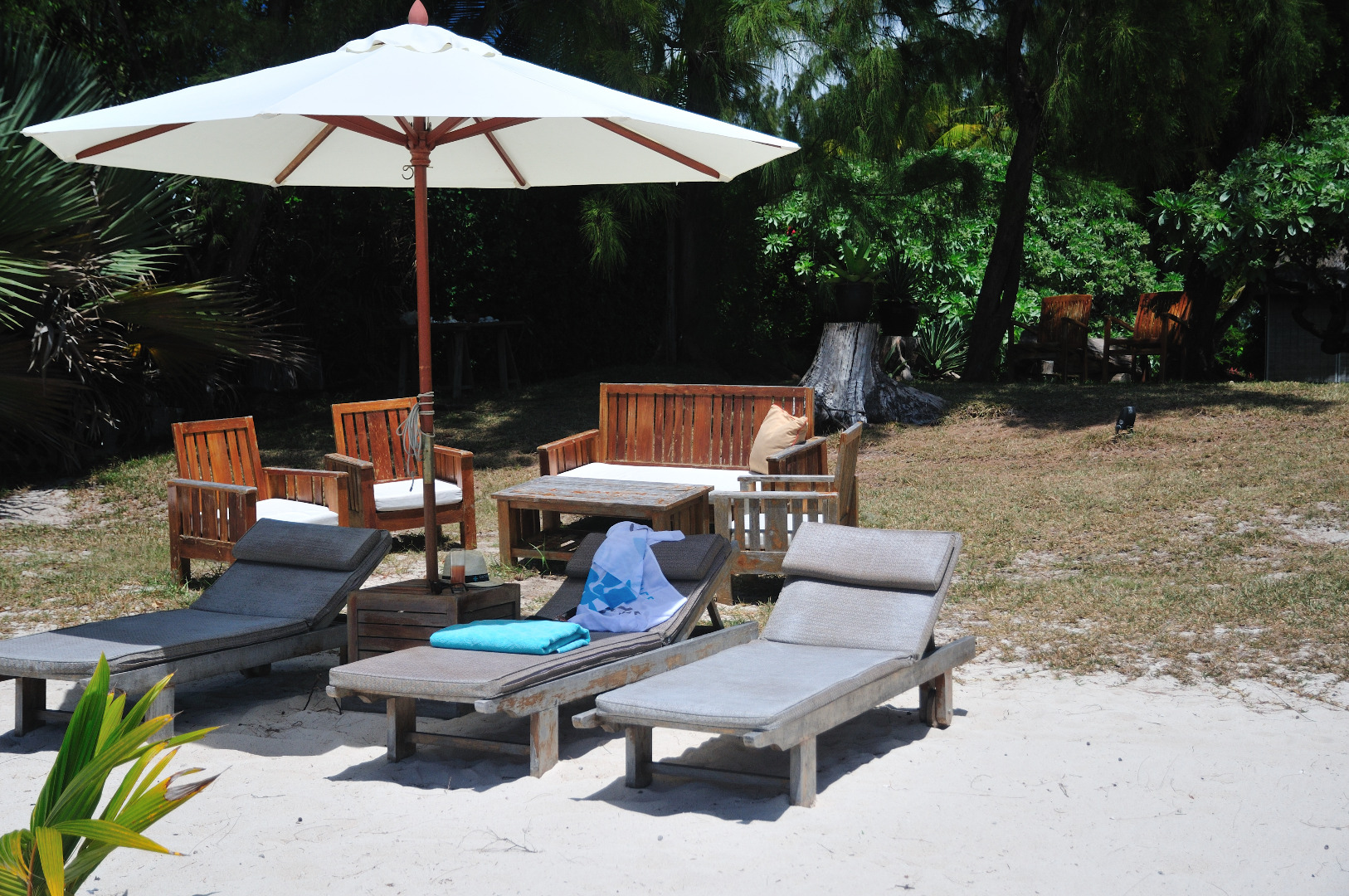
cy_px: 448
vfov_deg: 28.0
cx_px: 674
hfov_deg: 41.2
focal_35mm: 48
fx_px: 1796
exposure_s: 1/640
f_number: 4.5
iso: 200
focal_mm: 32
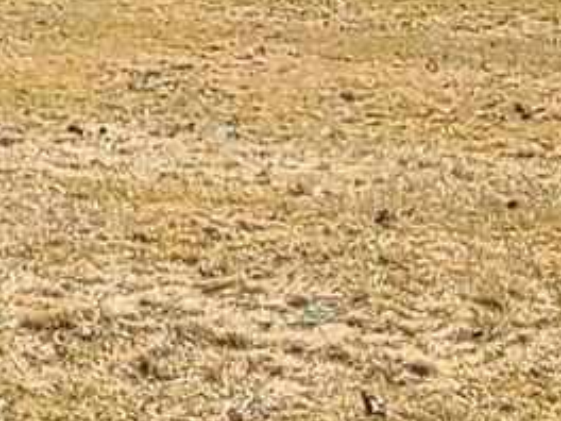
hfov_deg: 14.9
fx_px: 1637
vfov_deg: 13.4
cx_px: -648
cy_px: -285
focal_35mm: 101
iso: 50
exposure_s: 1/1311
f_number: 2.2
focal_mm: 2.2
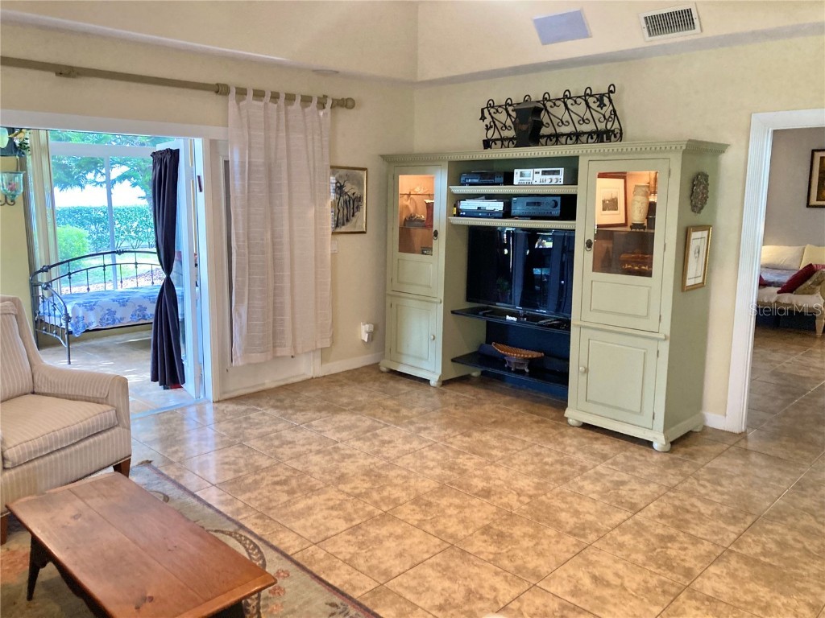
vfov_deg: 49.7
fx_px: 667
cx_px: 412
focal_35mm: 28
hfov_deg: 63.4
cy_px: 309
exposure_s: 1/40
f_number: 1.8
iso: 250
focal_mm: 3.99
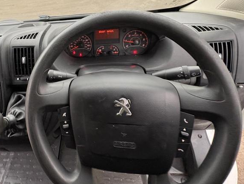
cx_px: 71
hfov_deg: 72.8
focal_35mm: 22
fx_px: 155
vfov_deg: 59.4
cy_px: 58
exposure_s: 1/60
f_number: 2.2
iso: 320
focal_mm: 2.22
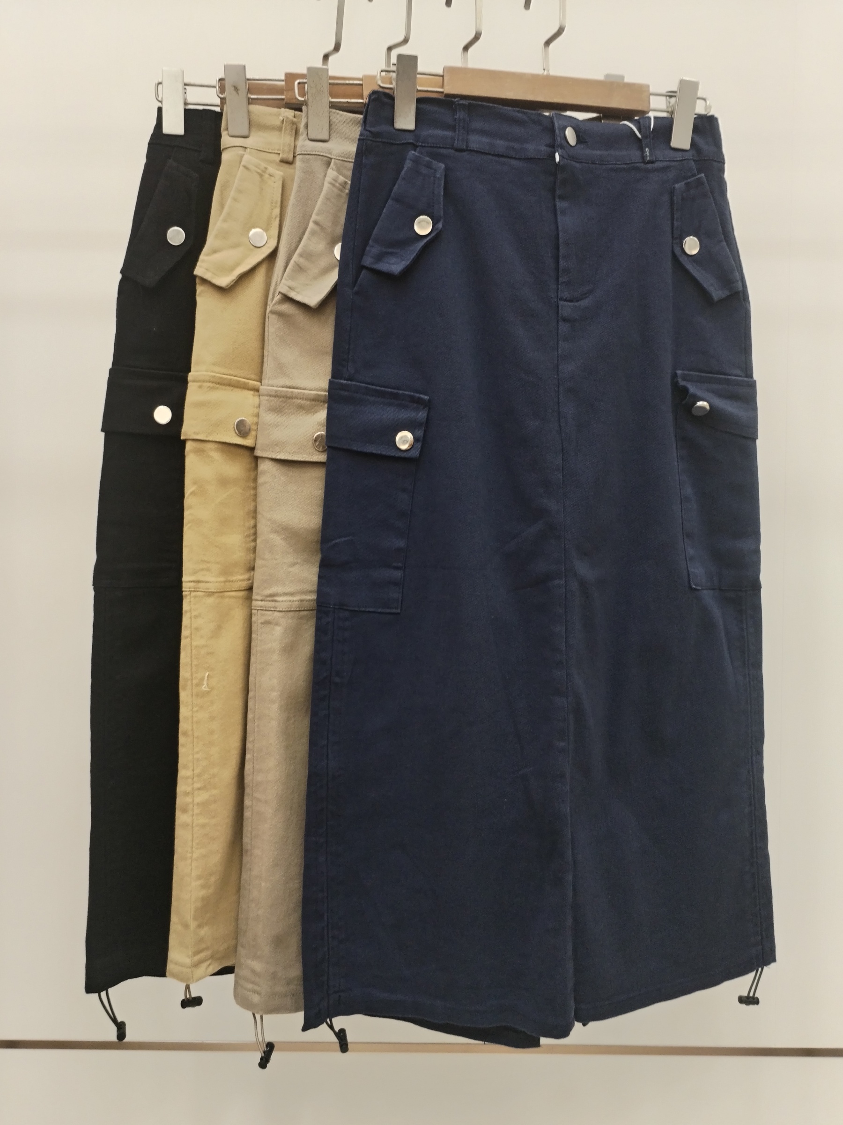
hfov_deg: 48.2
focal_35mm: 29
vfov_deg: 61.7
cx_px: 422
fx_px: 942
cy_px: 562
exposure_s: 1/50
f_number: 1.8
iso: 214
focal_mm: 4.75
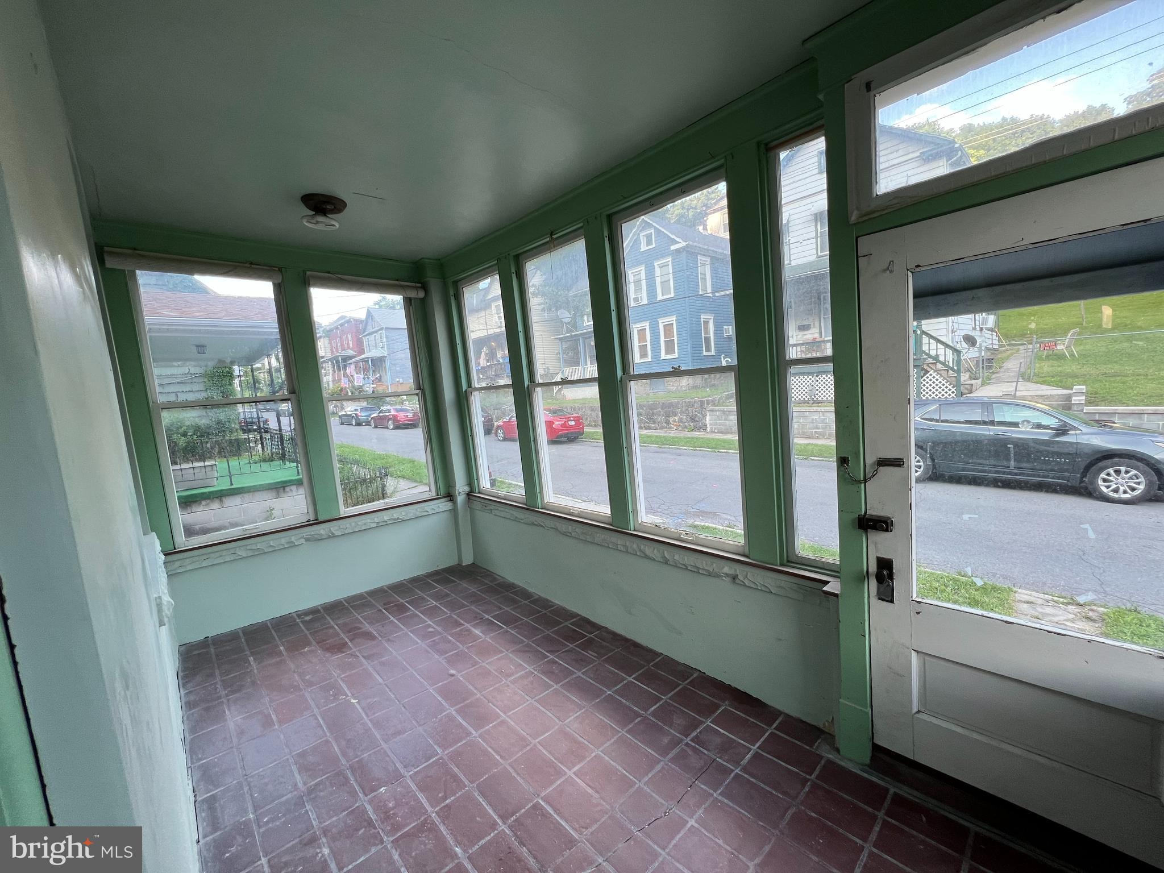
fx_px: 437
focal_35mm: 13
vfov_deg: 89.9
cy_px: 436
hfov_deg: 106.2
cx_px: 582
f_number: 1.8
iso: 40
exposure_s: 1/99
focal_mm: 1.57
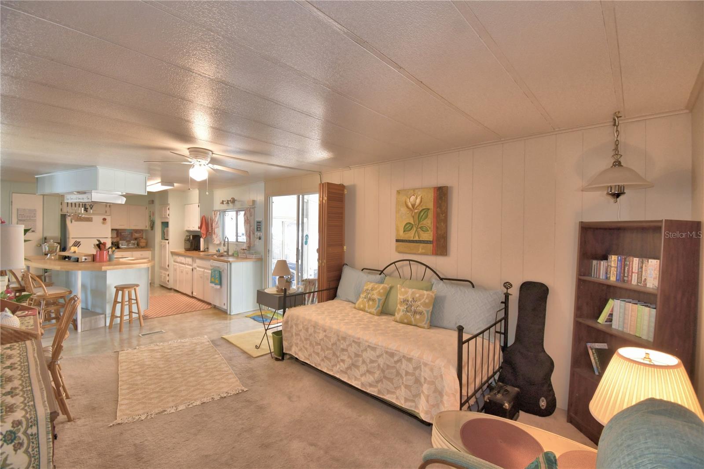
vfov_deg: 77.3
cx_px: 352
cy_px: 234
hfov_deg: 100.4
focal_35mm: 15
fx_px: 293
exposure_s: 1/30
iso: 360
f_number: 4.5
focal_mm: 10
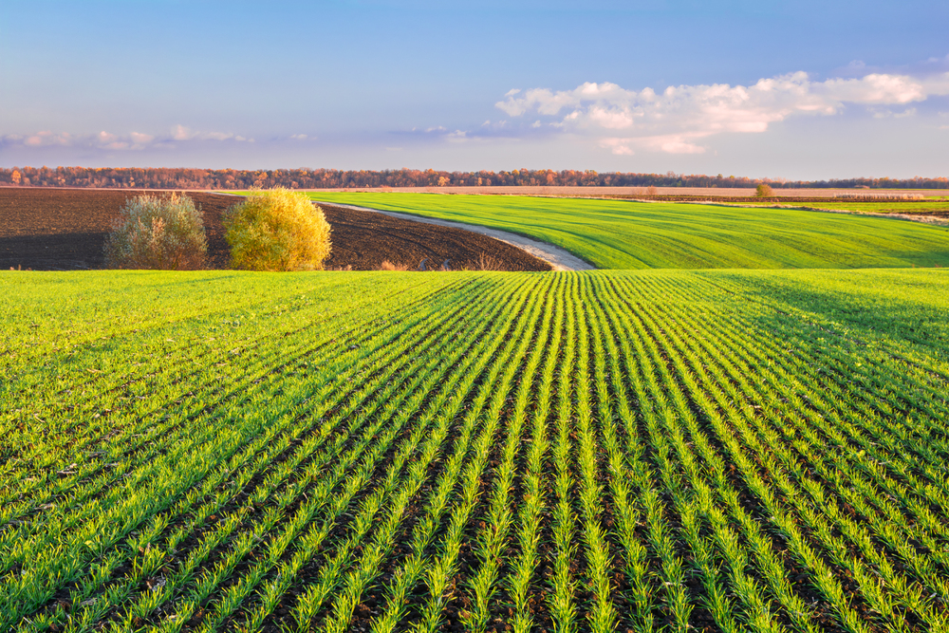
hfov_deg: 27.0
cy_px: 316
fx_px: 1977
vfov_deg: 18.2
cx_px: 474
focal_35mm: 75
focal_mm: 50
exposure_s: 1/15
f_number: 11
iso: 200
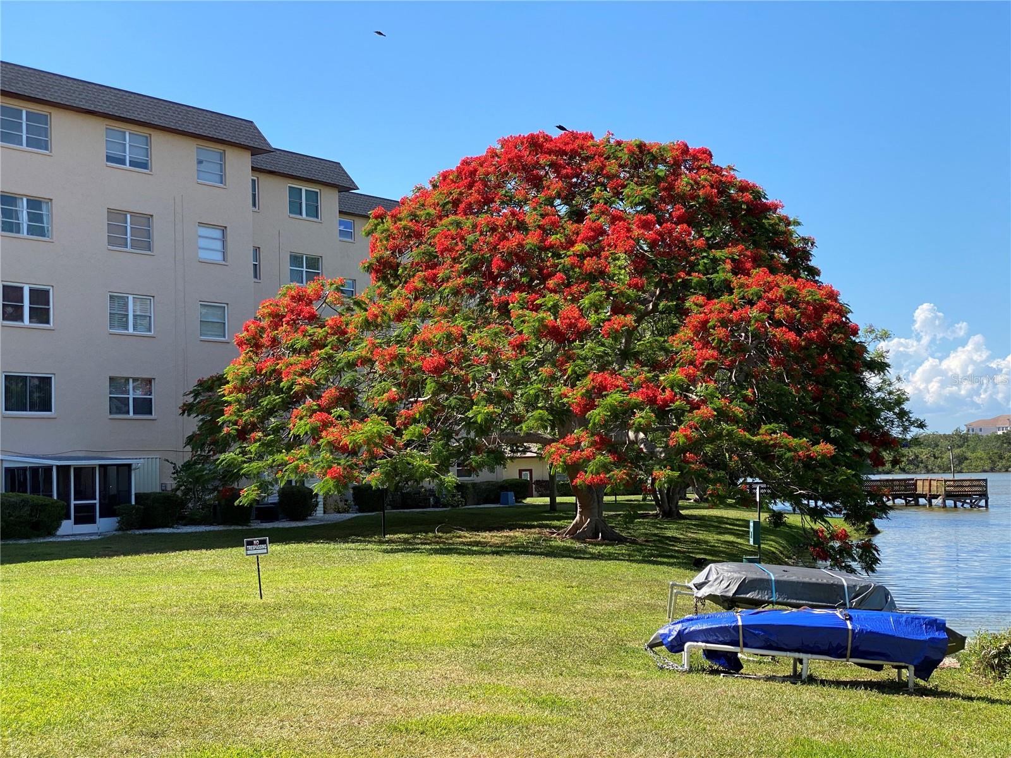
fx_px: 1519
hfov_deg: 36.8
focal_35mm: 52
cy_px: 379
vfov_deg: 28.0
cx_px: 506
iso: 20
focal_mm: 6
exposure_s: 1/1170
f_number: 2
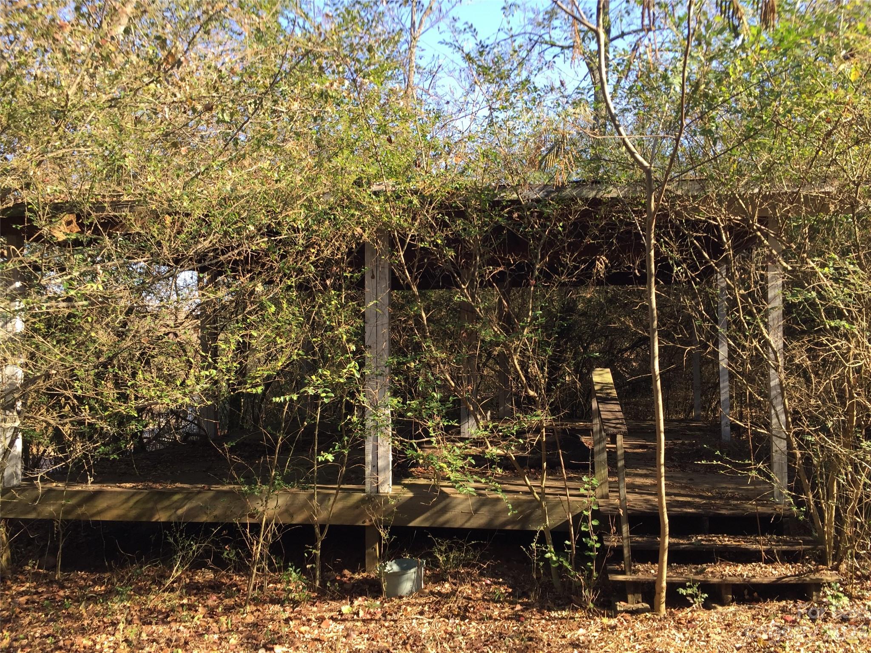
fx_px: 730
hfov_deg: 61.7
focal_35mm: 29
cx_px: 436
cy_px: 326
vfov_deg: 48.2
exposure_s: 1/302
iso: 32
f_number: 2.2
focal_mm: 4.15
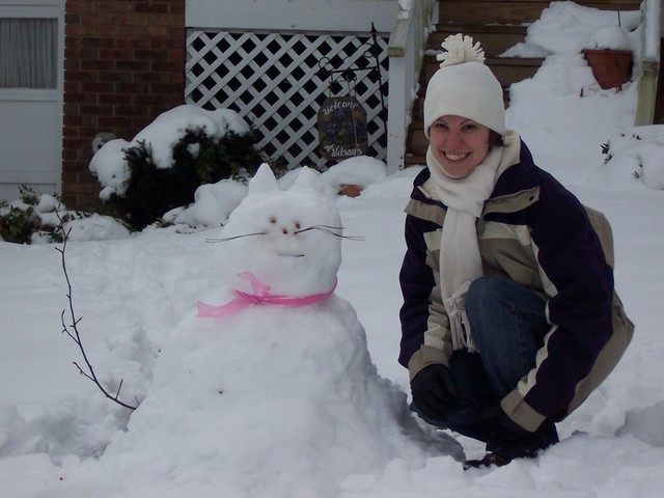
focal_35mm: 129
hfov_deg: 15.3
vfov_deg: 11.5
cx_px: 332
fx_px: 2474
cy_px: 249
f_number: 4.8
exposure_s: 1/250
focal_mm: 20
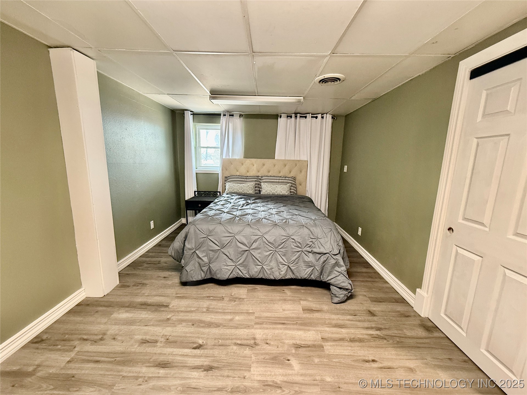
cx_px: 264
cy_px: 198
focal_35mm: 14
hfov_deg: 102.1
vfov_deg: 85.7
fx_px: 213
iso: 400
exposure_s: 1/60
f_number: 2.2
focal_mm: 2.22
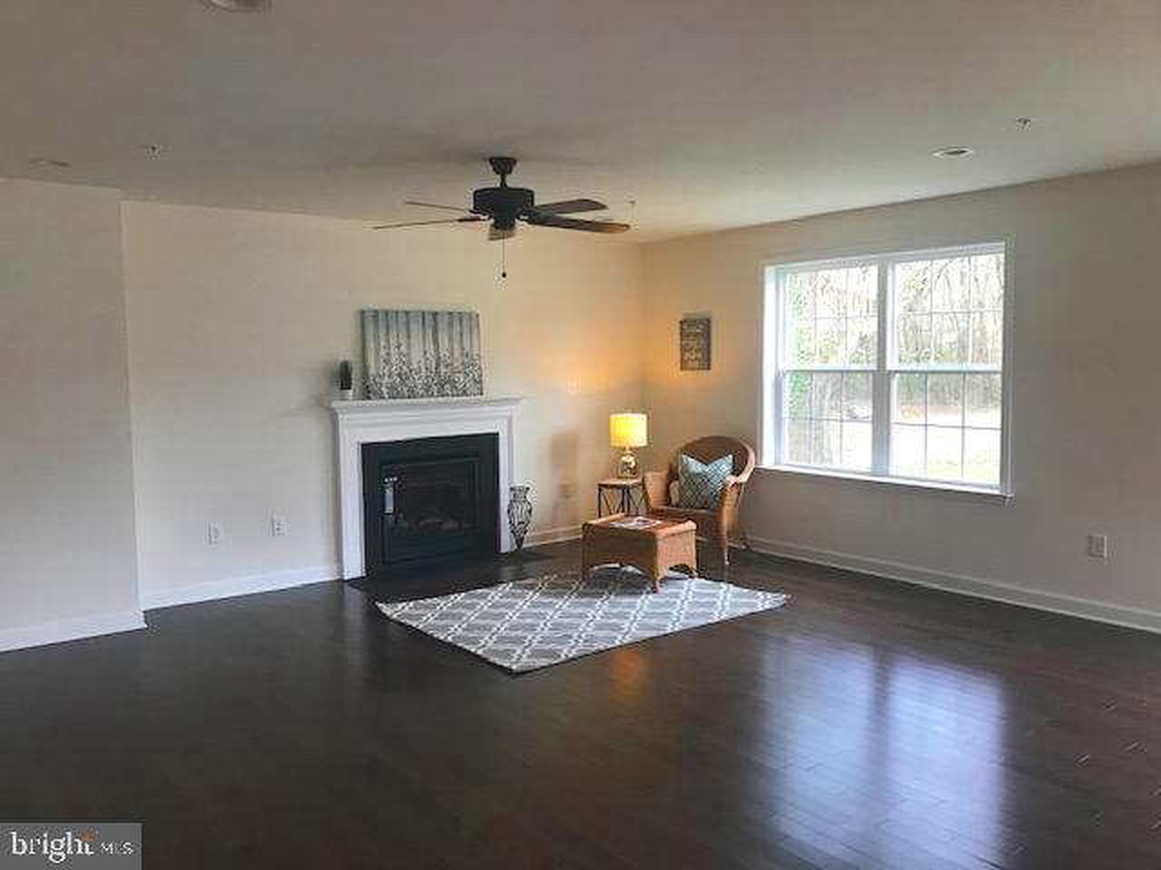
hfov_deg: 63.4
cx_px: 580
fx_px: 939
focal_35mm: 28
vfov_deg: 49.7
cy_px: 435
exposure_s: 1/30
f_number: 1.8
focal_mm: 3.99
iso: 20
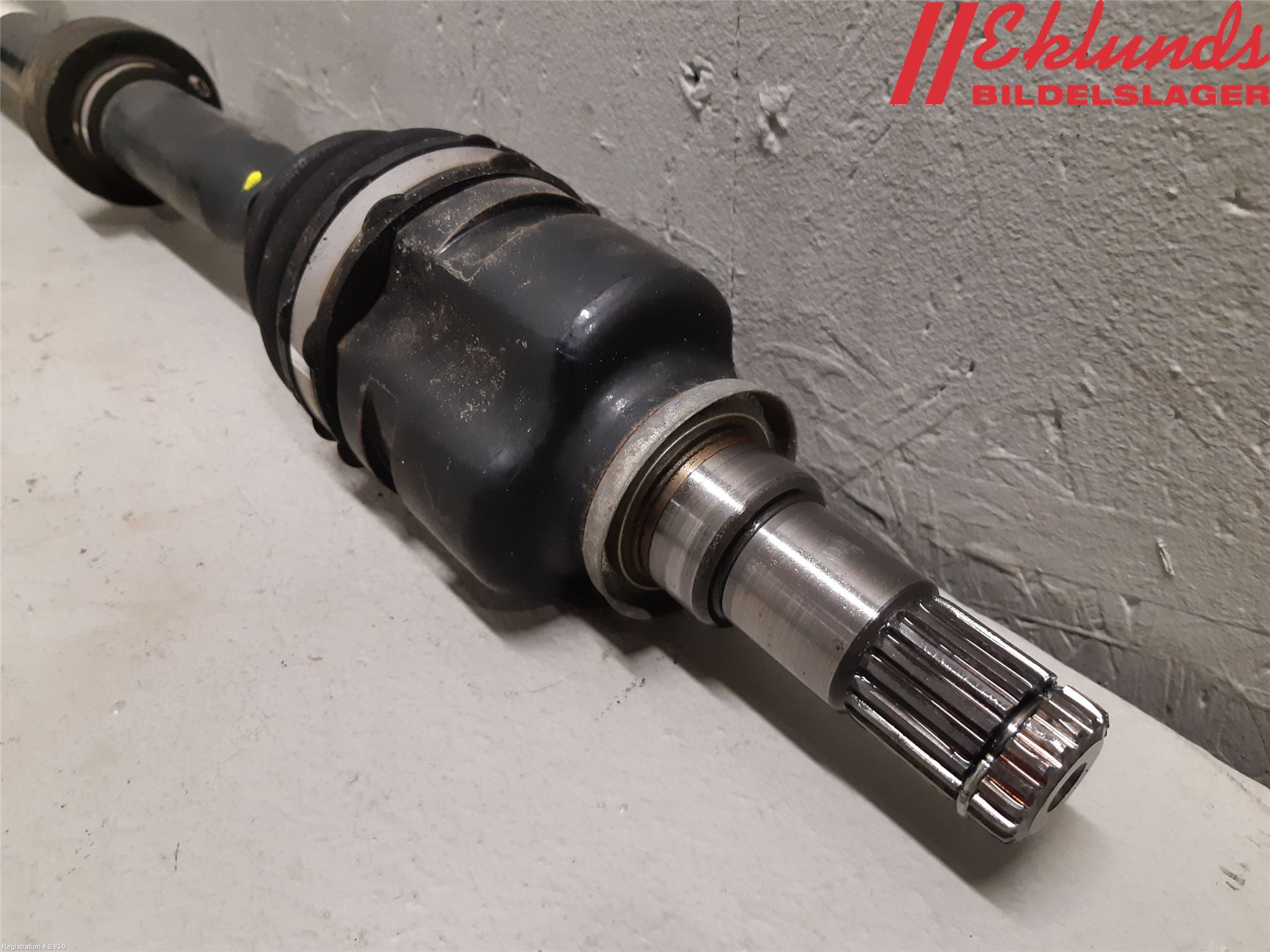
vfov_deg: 53.1
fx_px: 954
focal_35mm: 26
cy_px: 476
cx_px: 635
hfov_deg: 67.3
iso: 200
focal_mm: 3.93
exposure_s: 1/50
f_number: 1.7
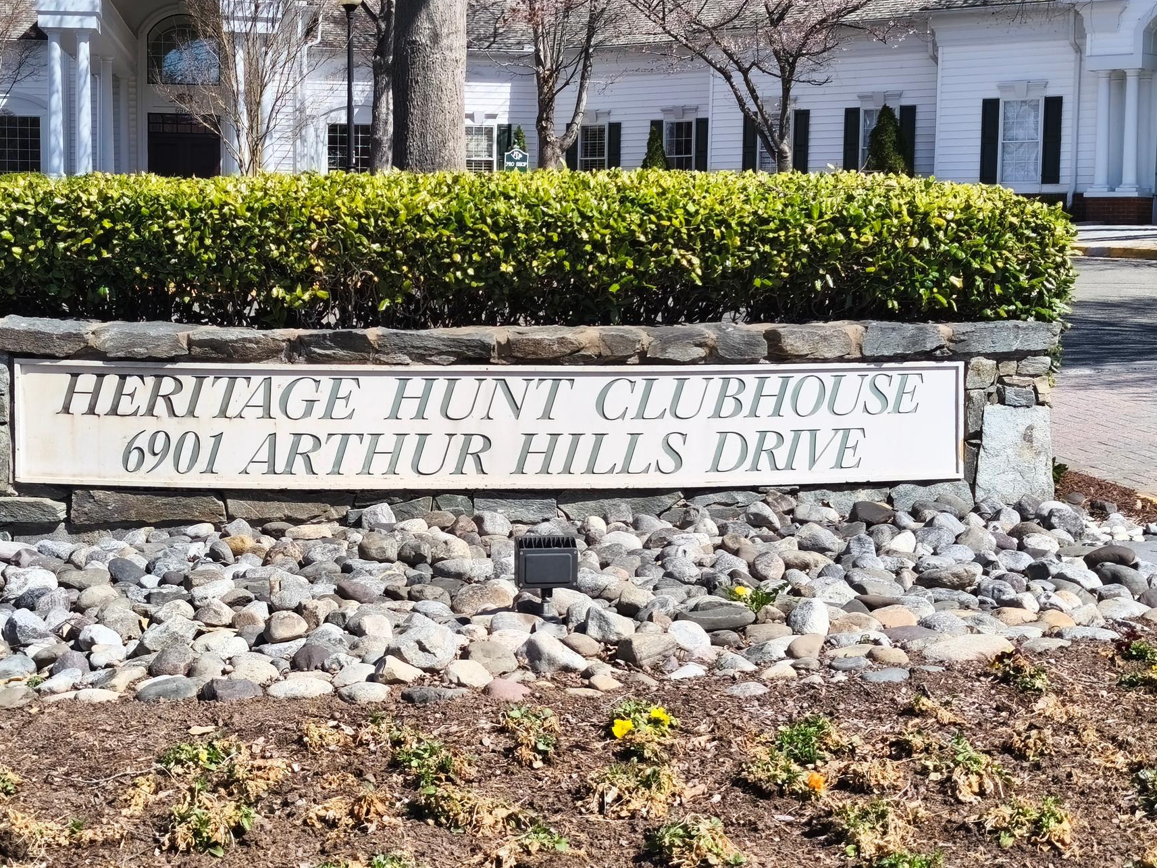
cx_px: 494
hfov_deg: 34.9
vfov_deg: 26.5
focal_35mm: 55
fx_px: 1838
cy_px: 381
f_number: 1.65
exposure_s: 1/1047
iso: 50
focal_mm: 6.18
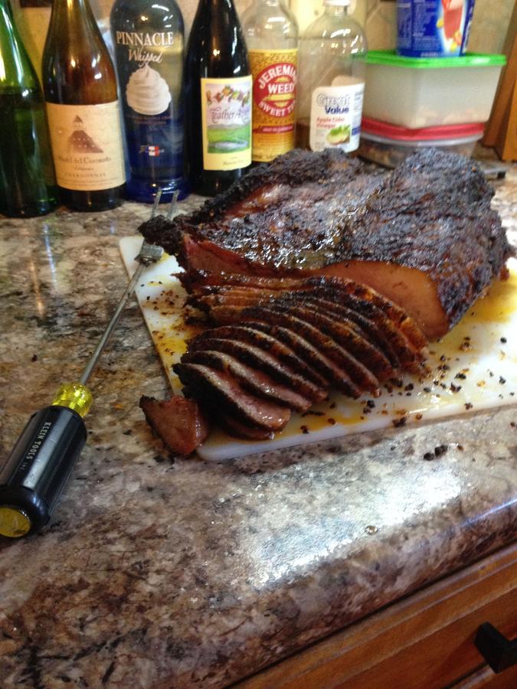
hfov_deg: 42.9
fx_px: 657
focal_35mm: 33
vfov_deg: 55.4
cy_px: 344
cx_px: 258
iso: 400
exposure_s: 1/20
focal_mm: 4.12
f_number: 2.4
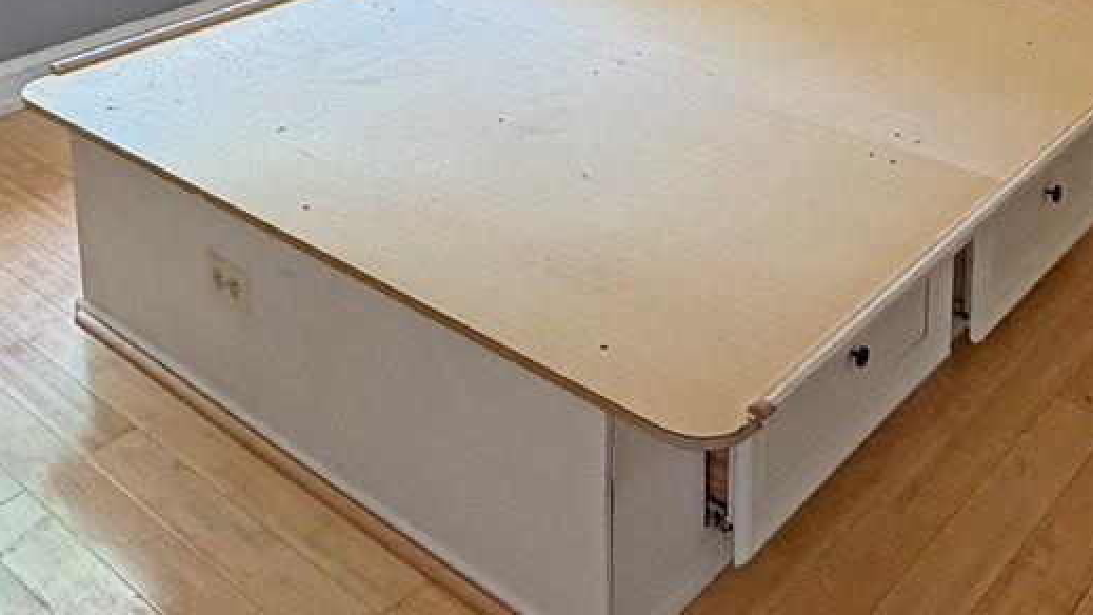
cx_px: 499
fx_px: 1362
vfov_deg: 22.4
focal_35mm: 47
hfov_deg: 43.7
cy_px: -211
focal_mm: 2.22
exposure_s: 1/93
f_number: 2.2
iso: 320
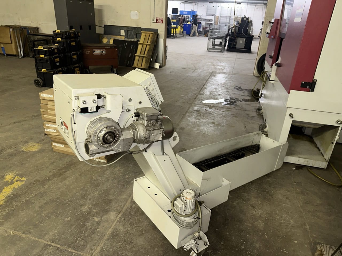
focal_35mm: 24
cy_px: 128
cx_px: 171
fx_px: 237
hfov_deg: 71.6
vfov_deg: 56.8
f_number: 1.8
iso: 64
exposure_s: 1/15
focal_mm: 6.9
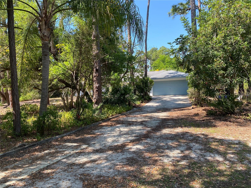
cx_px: 126
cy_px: 94
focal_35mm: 26
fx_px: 189
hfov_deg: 67.3
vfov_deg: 53.1
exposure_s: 1/630
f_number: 1.8
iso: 32
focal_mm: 4.25
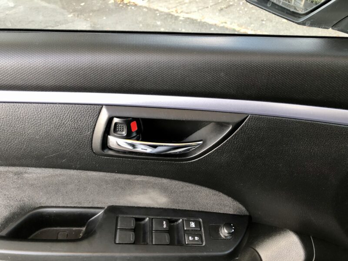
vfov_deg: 49.7
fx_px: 281
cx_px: 174
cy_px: 130
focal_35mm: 28
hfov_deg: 63.4
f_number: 1.8
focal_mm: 3.99
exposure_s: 1/17
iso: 50
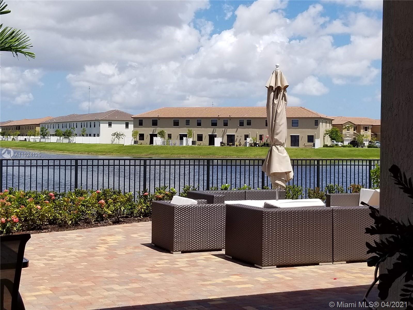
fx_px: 310
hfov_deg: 67.3
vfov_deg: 53.1
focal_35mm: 26
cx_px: 206
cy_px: 155
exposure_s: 1/3247
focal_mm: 4.25
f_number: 1.7
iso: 50
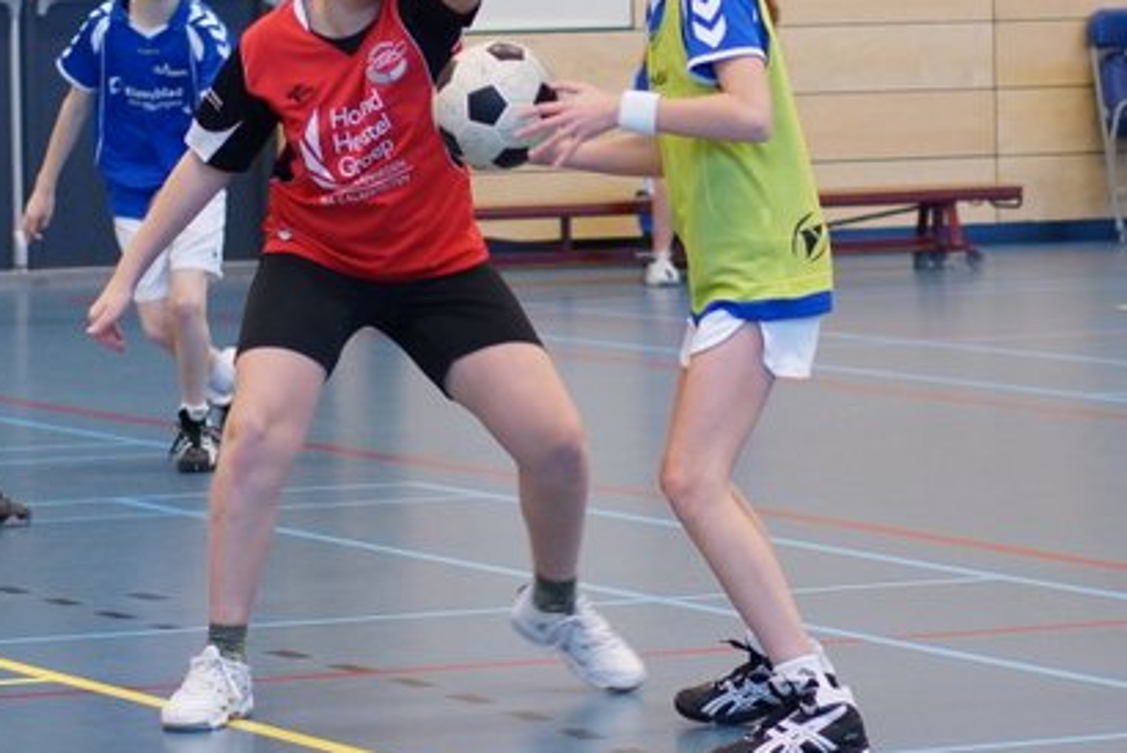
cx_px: 863
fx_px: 5858
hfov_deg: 11.0
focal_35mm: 187
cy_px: 89
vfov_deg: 7.3
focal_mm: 50
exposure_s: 1/160
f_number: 2.2
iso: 500
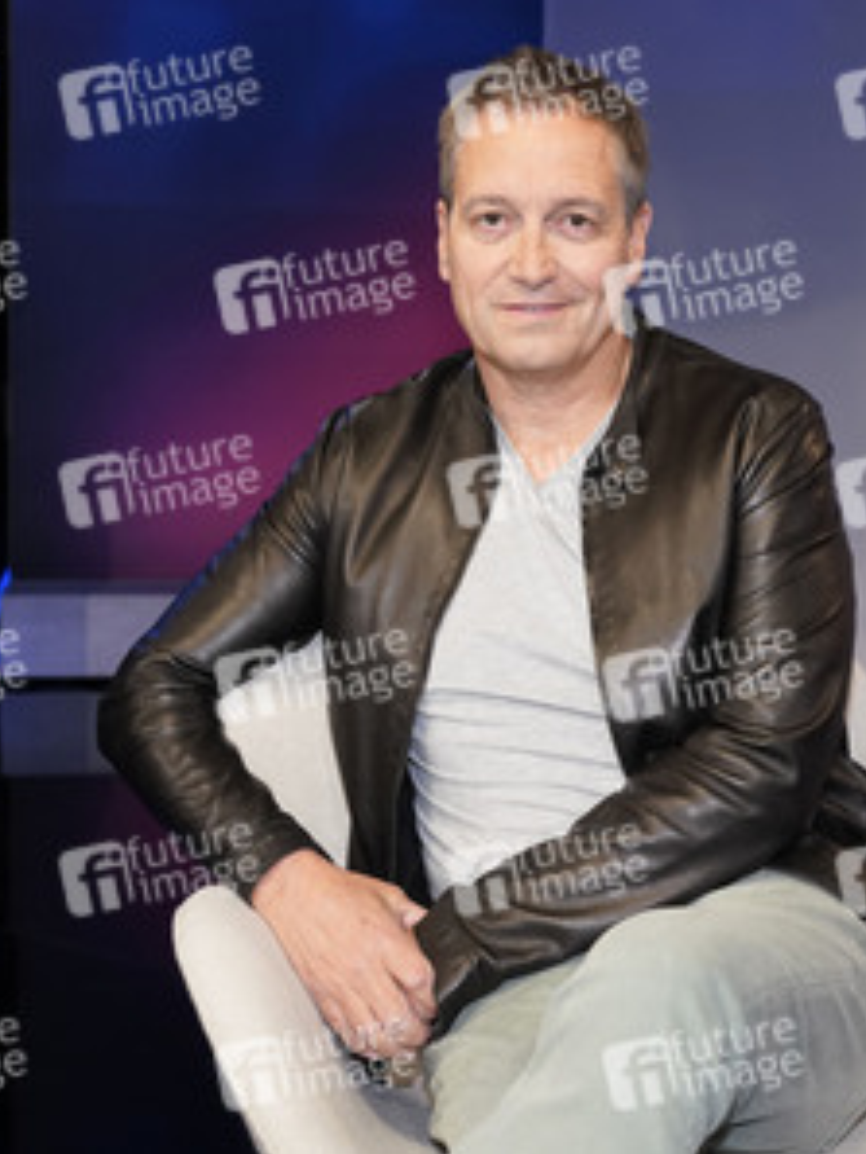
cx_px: 600
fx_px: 1800
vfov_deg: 35.5
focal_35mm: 54
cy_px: 579
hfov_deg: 26.8
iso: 2000
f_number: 5
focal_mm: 37
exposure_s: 1/160
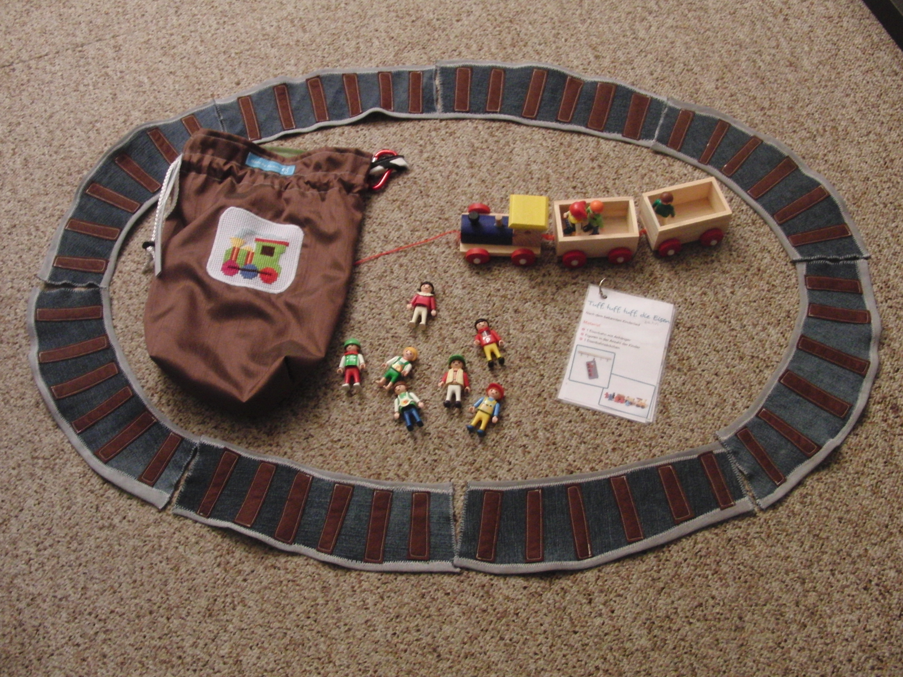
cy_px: 338
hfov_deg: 50.1
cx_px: 452
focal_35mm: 37
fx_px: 965
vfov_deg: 38.7
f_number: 3.6
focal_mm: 6.42
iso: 400
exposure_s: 1/13
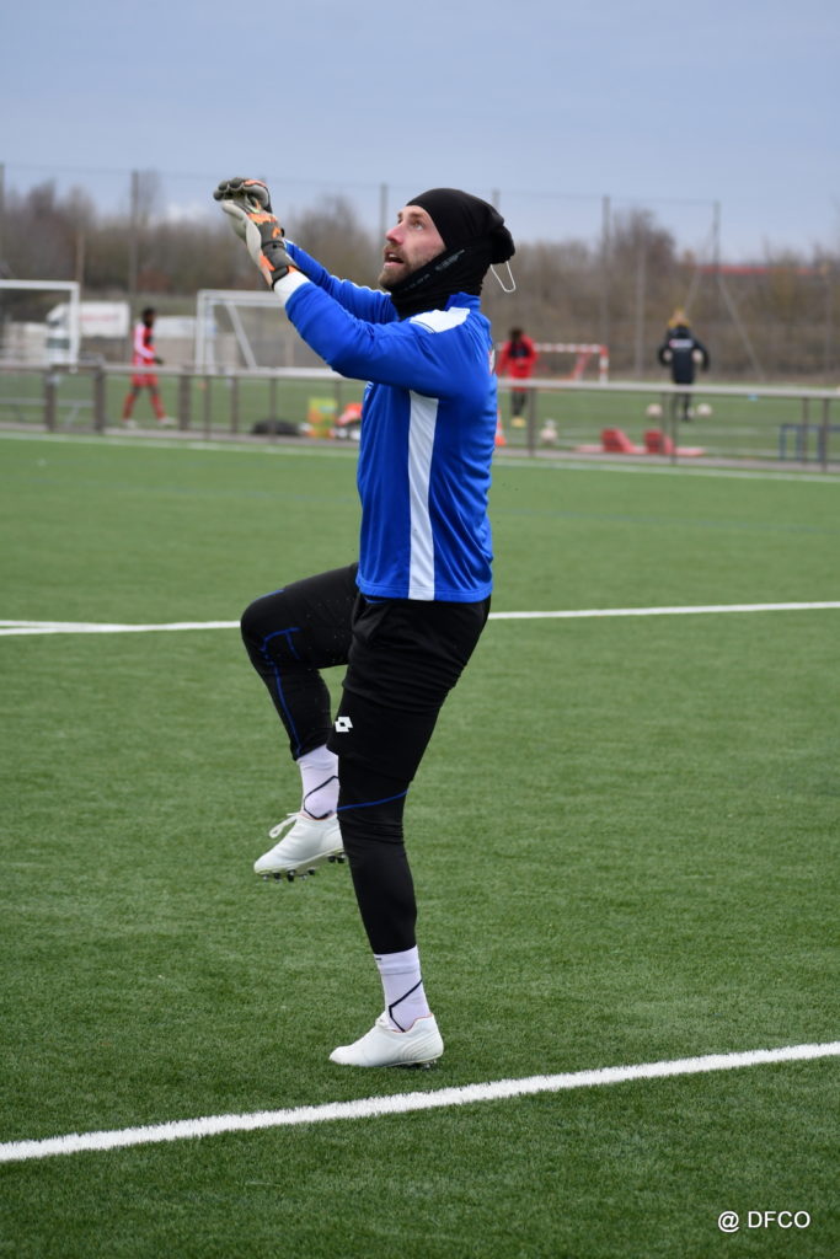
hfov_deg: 9.9
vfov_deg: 14.9
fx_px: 4828
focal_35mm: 138
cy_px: 630
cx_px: 420
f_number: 4.8
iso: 500
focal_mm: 92
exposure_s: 1/1000
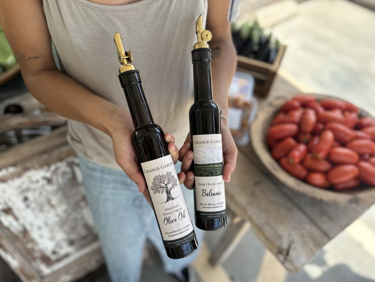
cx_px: 188
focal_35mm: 24
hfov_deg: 71.6
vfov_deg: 56.8
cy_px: 141
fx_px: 260
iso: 80
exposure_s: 1/791
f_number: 1.78
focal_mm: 6.86
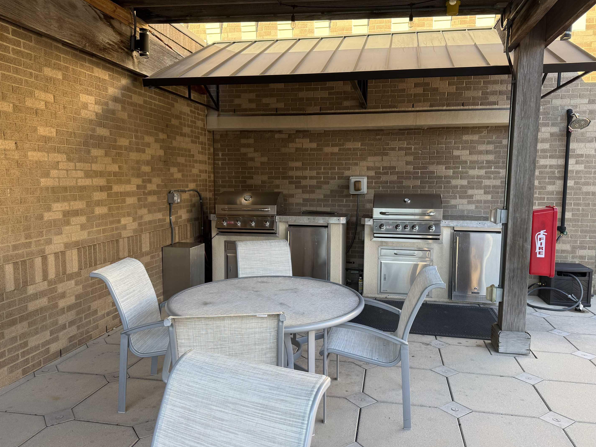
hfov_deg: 67.3
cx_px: 305
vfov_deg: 53.1
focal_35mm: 26
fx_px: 448
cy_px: 224
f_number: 1.78
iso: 100
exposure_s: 1/305
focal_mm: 6.76
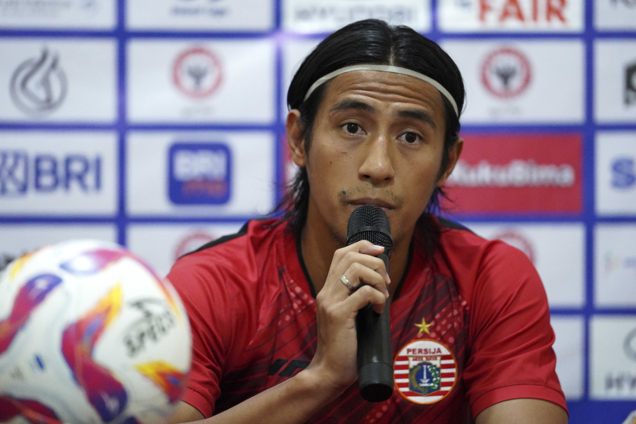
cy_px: 212
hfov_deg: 6.9
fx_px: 5300
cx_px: 318
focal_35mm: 300
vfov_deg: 4.6
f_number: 2.8
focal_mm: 300
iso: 12800
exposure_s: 1/320
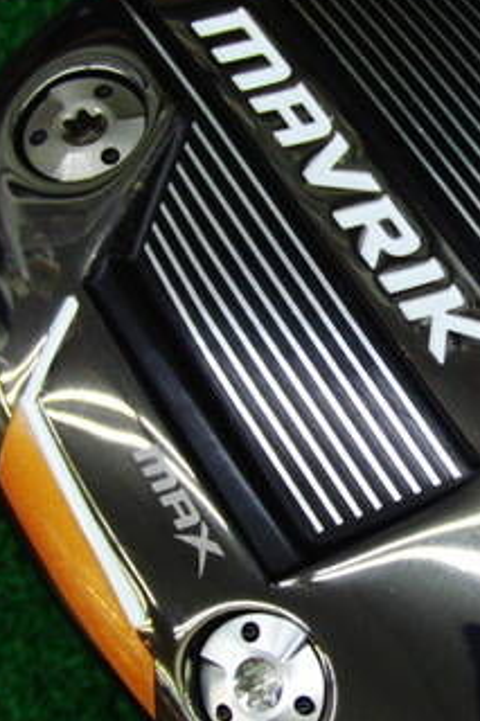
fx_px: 1542
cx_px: 480
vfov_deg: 26.3
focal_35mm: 77
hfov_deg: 17.3
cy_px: 363
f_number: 3.6
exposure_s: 1/80
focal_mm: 6.42
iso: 250
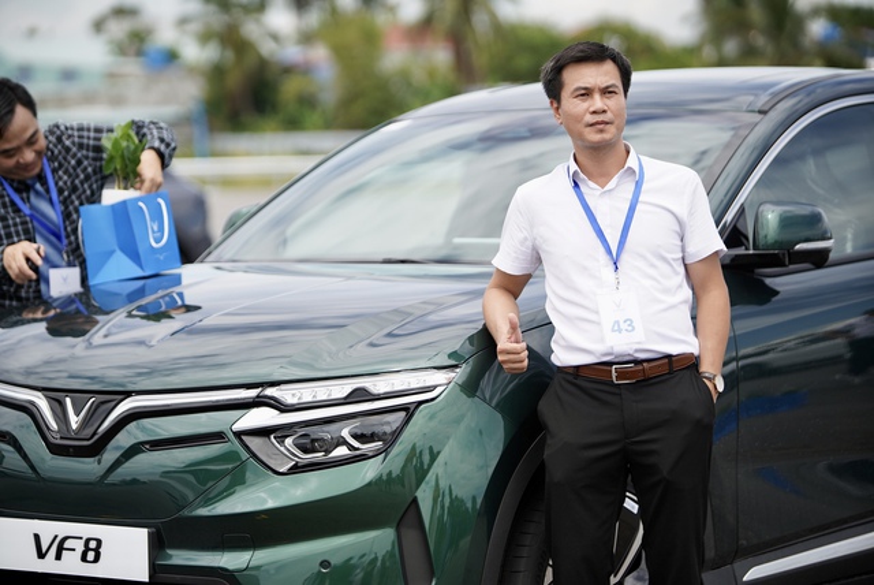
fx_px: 3037
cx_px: 437
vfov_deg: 11.0
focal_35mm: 125
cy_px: 292
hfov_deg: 16.4
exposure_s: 1/1600
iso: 160
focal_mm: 125
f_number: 2.8
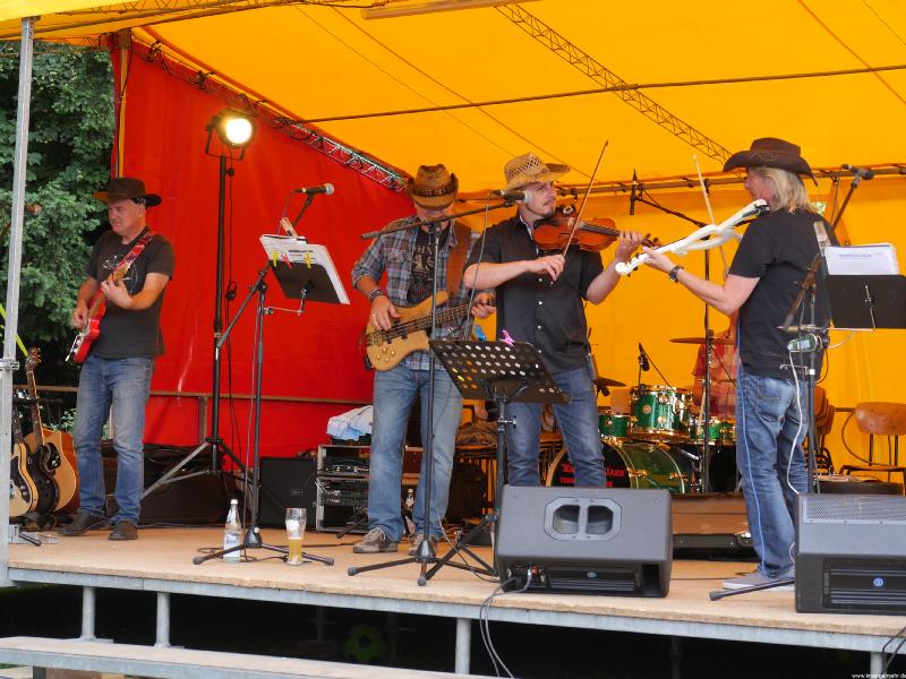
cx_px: 453
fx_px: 1675
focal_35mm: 64
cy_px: 340
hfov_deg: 30.3
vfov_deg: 22.9
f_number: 5
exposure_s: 1/60
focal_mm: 32
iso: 250
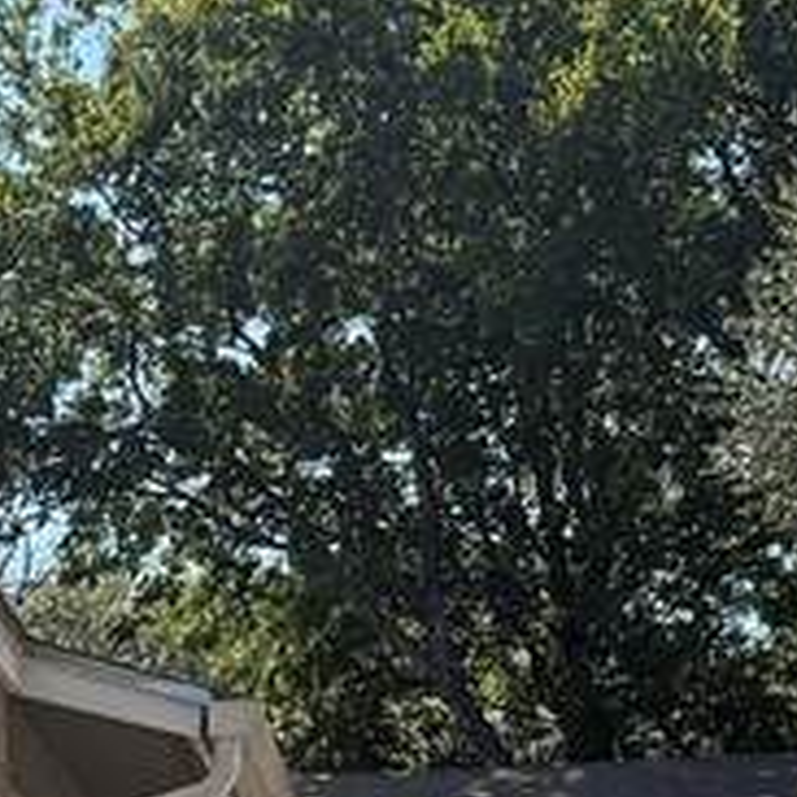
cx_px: -740
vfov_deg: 11.5
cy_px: 1006
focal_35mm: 148
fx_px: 3855
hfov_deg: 10.9
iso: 80
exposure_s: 1/4167
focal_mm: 6.76
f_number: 1.78
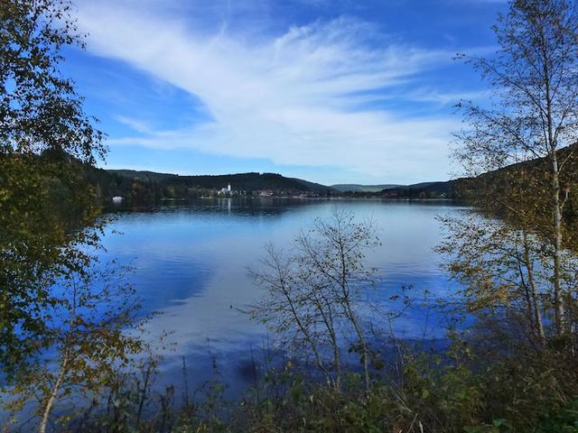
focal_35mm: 25
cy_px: 216
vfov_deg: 54.9
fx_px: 417
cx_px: 289
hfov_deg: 69.4
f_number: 4
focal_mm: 4.3
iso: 250
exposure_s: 1/1000
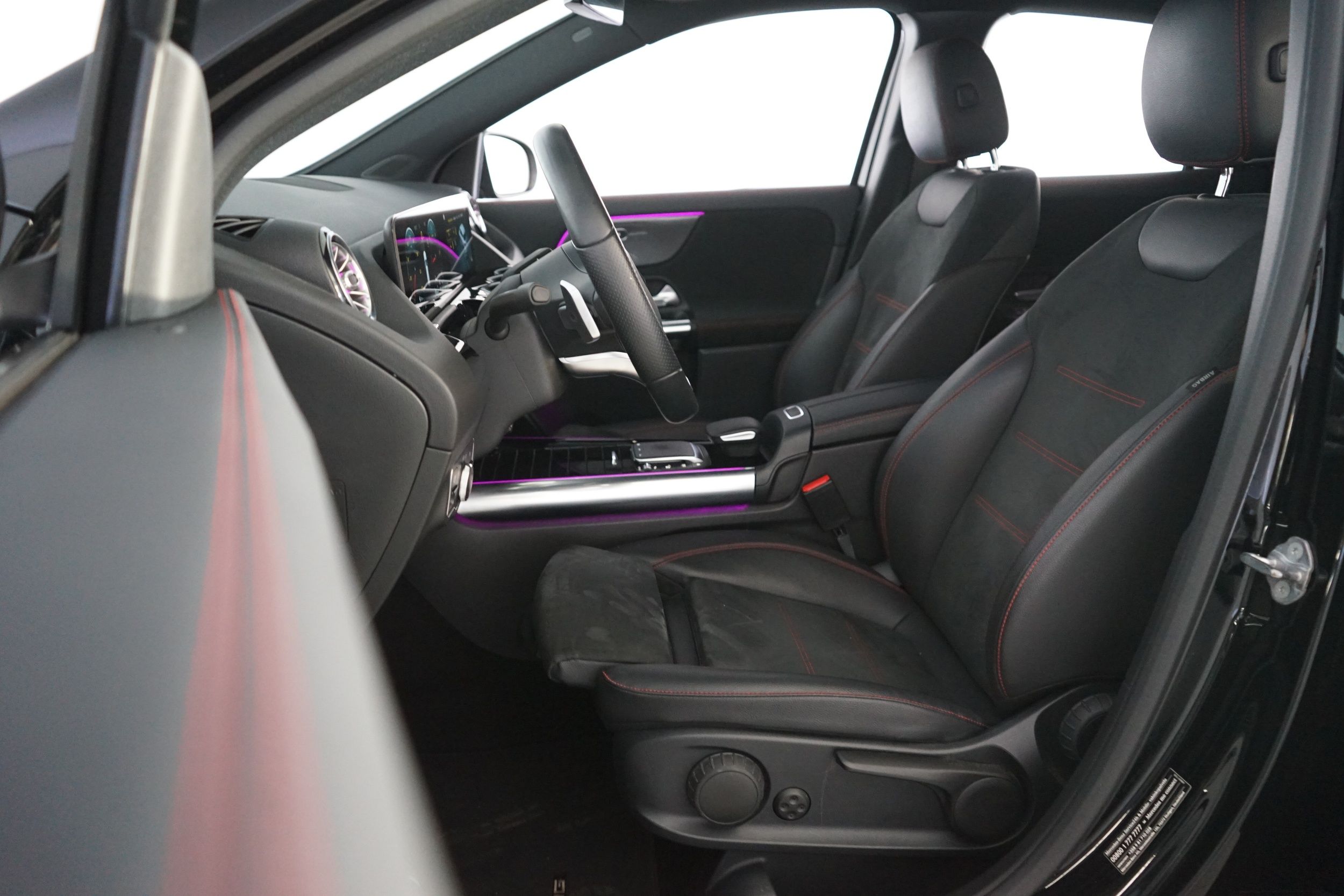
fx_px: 1045
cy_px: 448
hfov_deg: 65.5
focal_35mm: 28
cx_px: 672
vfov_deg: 46.4
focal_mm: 28
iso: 4000
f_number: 3.5
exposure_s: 1/13
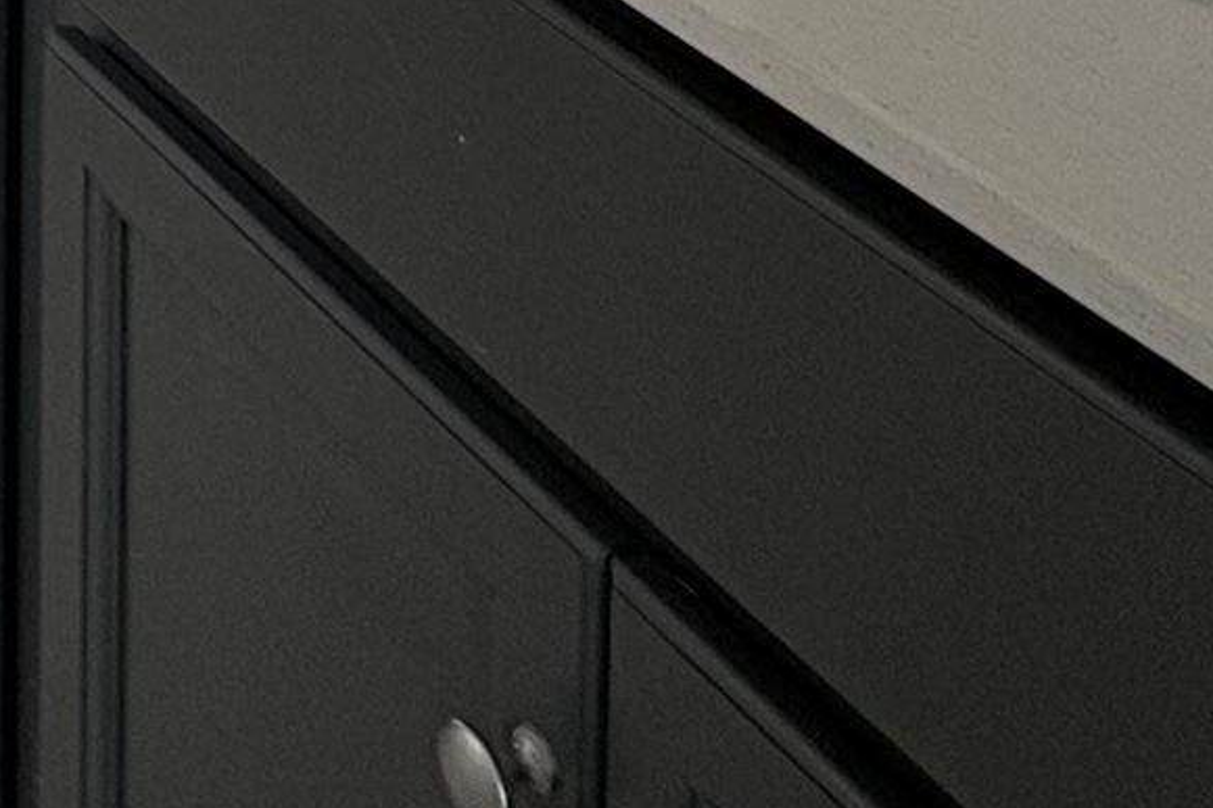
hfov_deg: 23.4
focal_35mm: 77
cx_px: -353
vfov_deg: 13.2
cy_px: -1142
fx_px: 2594
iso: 100
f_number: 2.2
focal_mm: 2.22
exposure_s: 1/127
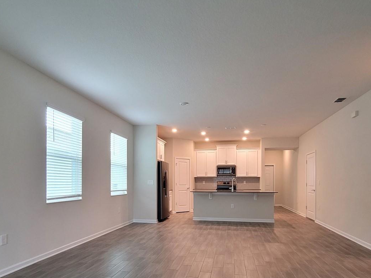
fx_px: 214
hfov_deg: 81.8
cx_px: 185
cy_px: 177
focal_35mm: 20
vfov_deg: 64.8
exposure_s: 1/59.2
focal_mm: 2.2
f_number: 2.2
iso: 320
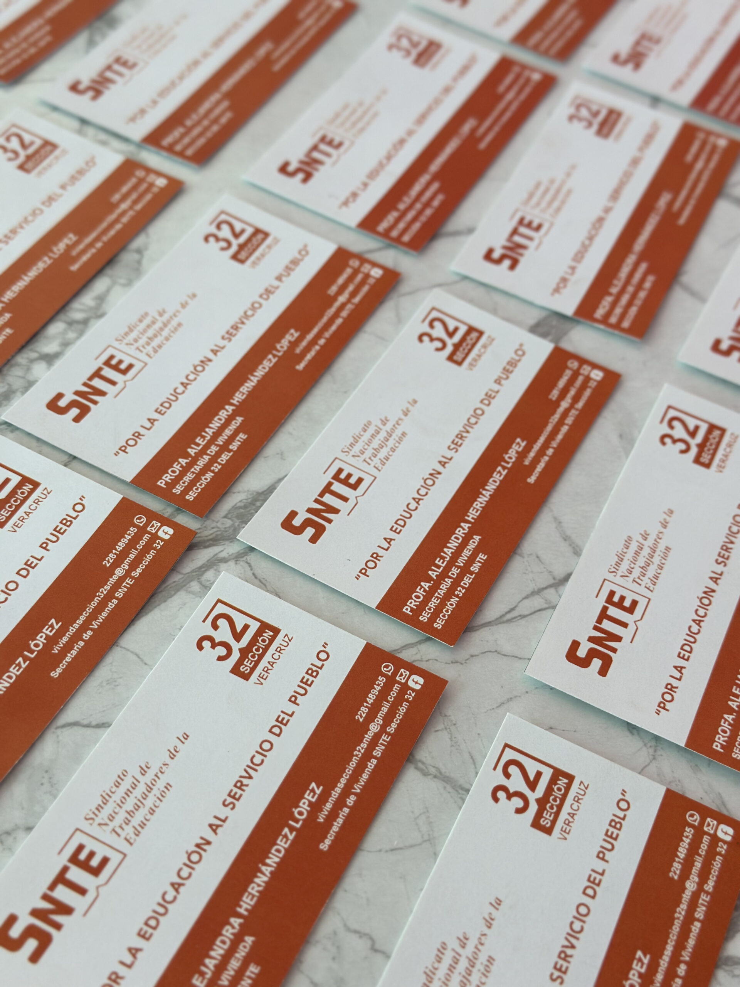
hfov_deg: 30.3
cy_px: 494
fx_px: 1368
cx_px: 370
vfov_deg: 39.7
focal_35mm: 48
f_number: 1.78
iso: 80
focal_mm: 6.86
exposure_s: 1/246
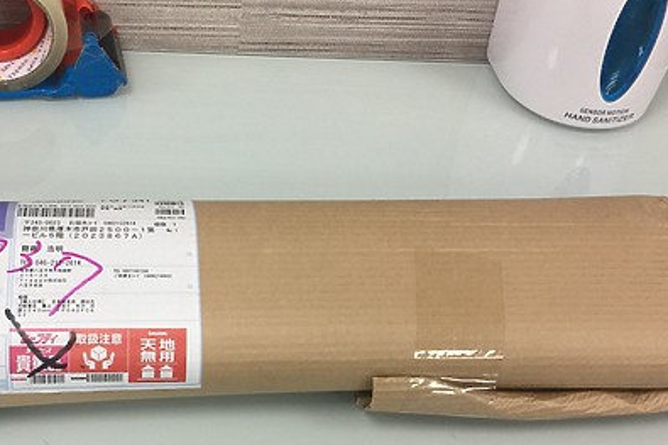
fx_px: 1020
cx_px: 213
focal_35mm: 55
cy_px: 284
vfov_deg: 24.5
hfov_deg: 35.8
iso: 32
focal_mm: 4.15
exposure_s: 1/30
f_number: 2.2
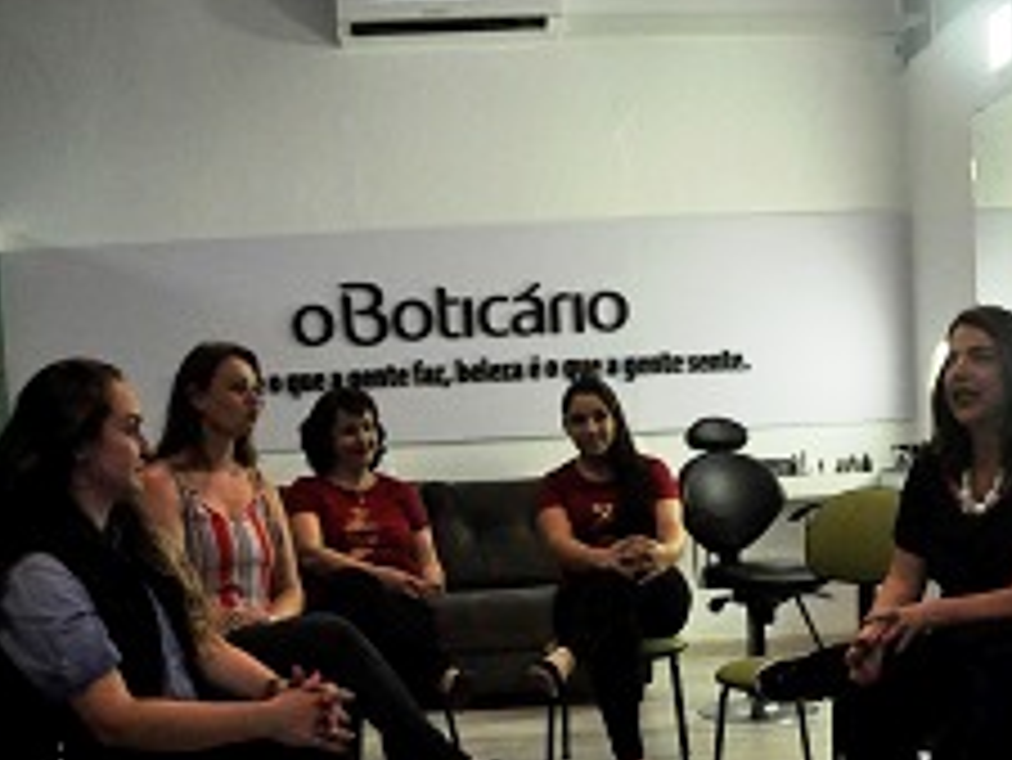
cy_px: 621
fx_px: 1433
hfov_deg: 38.8
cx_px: 591
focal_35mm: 49
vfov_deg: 29.0
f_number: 3.5
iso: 3200
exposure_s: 1/320
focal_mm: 18
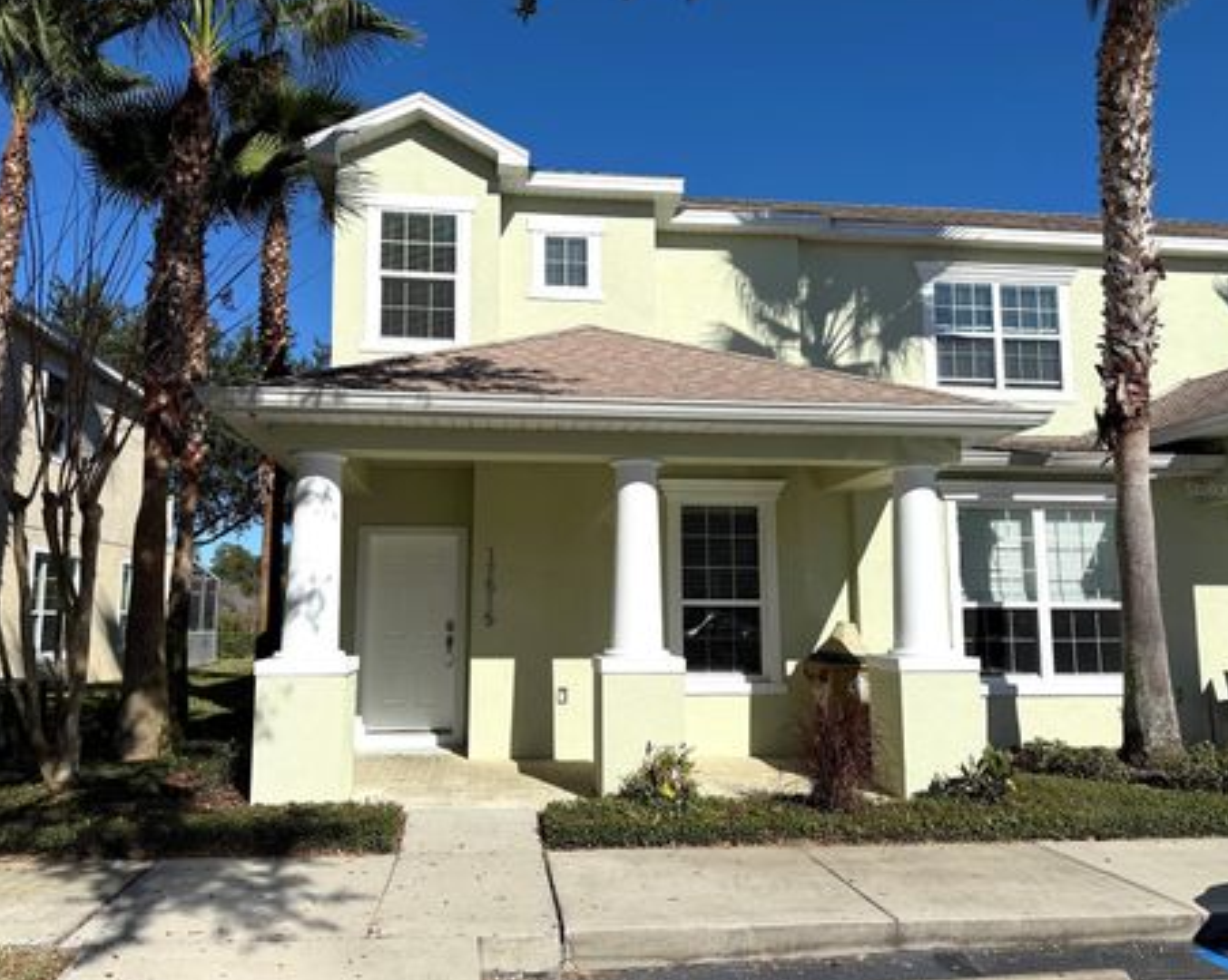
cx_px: 585
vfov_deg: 54.9
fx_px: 944
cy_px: 489
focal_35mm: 26
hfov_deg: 66.0
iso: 80
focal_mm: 6.76
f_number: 1.78
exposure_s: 1/10309
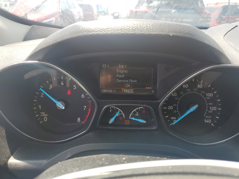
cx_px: 120
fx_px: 180
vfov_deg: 53.1
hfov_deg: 67.3
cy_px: 90
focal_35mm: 26
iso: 50
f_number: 1.5
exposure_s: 1/435
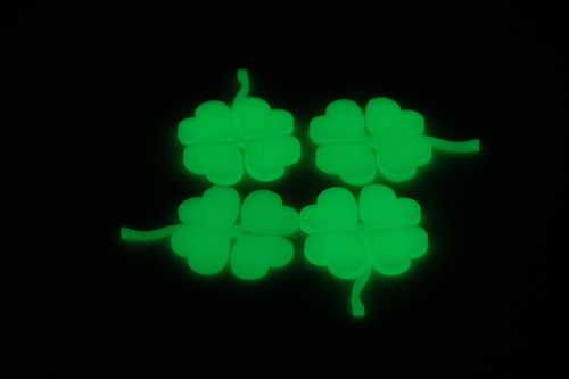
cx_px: 284
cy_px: 190
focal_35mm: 132
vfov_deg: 10.4
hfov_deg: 15.5
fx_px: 2086
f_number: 5.6
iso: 3200
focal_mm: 88.2
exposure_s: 1/20
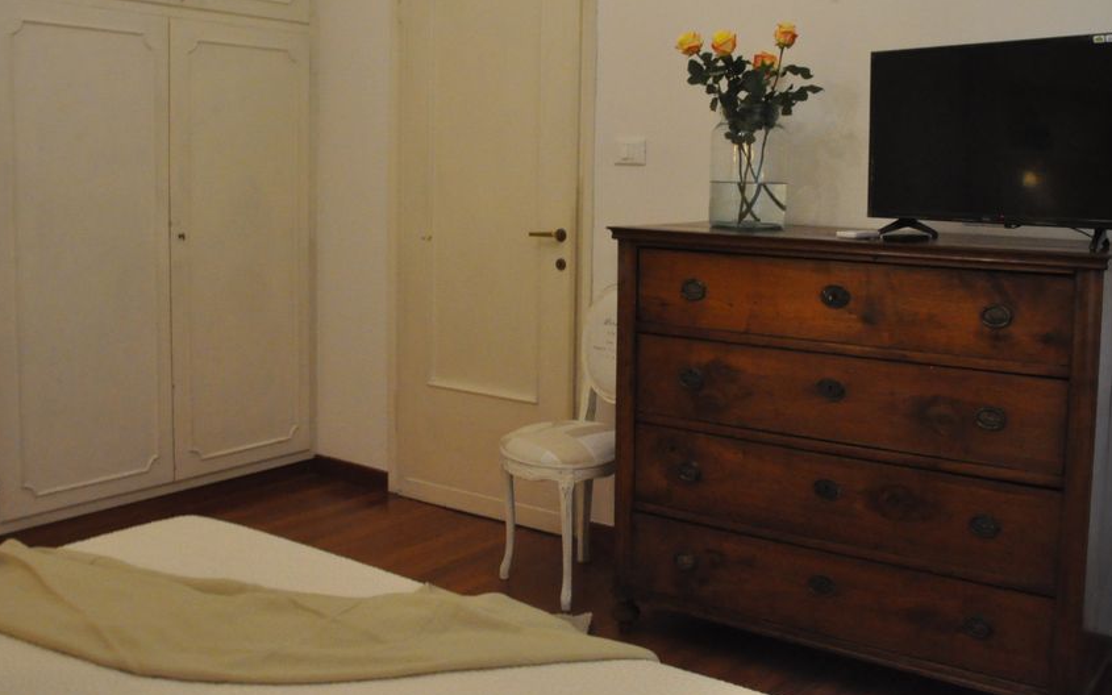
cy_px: 254
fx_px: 1121
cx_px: 646
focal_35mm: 37
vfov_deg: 34.2
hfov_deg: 52.5
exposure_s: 1/8
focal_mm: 20
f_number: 20
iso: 3200
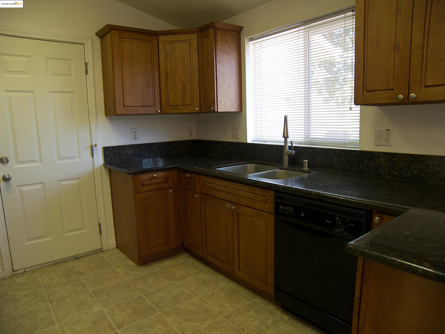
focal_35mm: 24
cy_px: 167
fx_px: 309
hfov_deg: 71.6
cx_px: 222
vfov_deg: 56.8
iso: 50
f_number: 2.8
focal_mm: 5
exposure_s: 1/10
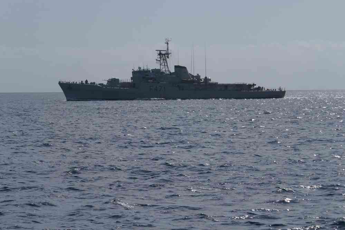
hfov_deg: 12.2
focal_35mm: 168
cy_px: 115
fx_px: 1610
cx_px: 172
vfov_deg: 8.2
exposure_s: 1/1300
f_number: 8
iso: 125
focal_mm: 61.3
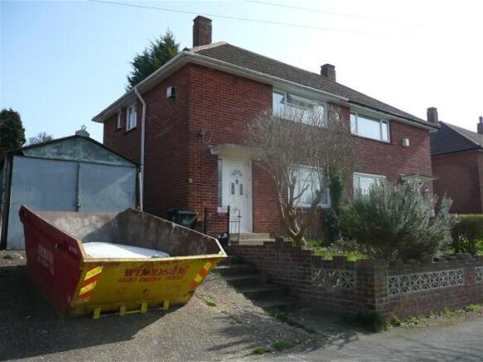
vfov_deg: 49.7
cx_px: 242
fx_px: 391
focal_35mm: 28
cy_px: 181
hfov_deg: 63.5
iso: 100
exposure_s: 1/500
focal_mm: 4.6
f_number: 3.3
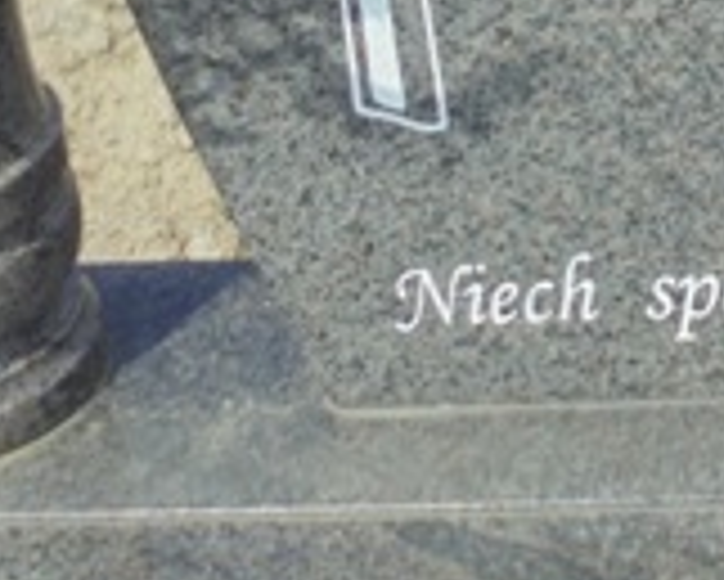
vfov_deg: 13.7
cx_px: 684
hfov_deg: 18.6
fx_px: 2165
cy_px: -441
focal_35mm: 101
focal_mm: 4.6
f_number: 3.5
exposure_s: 1/1000
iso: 100
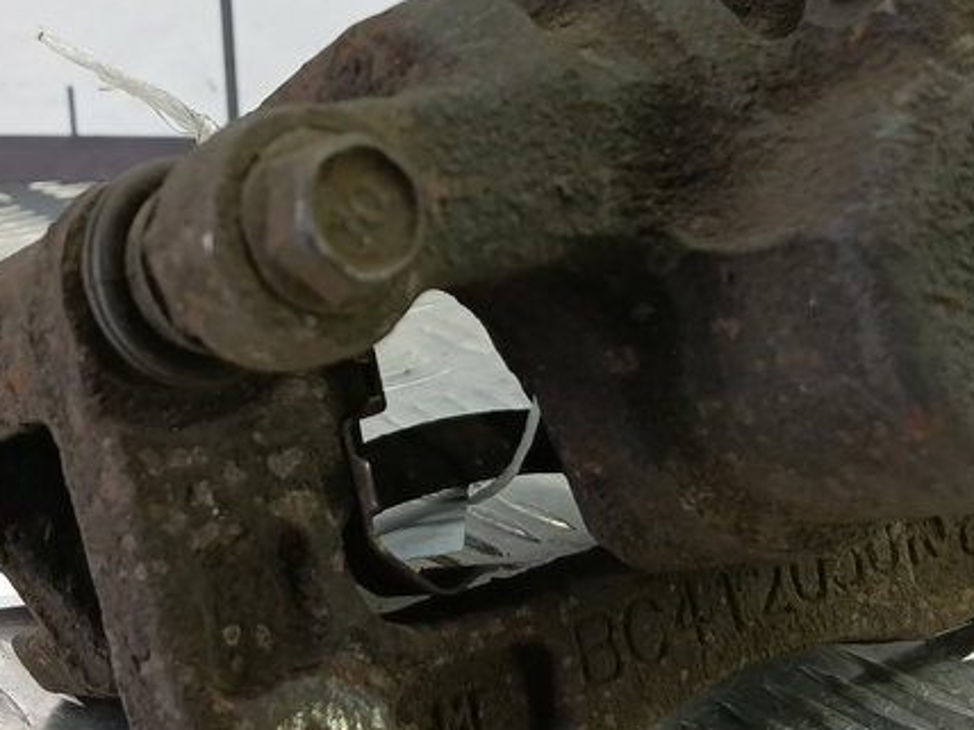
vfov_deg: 26.6
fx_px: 1548
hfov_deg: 34.9
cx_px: 530
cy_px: 391
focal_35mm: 55
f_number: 1.6
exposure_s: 1/50
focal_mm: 4.11
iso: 220
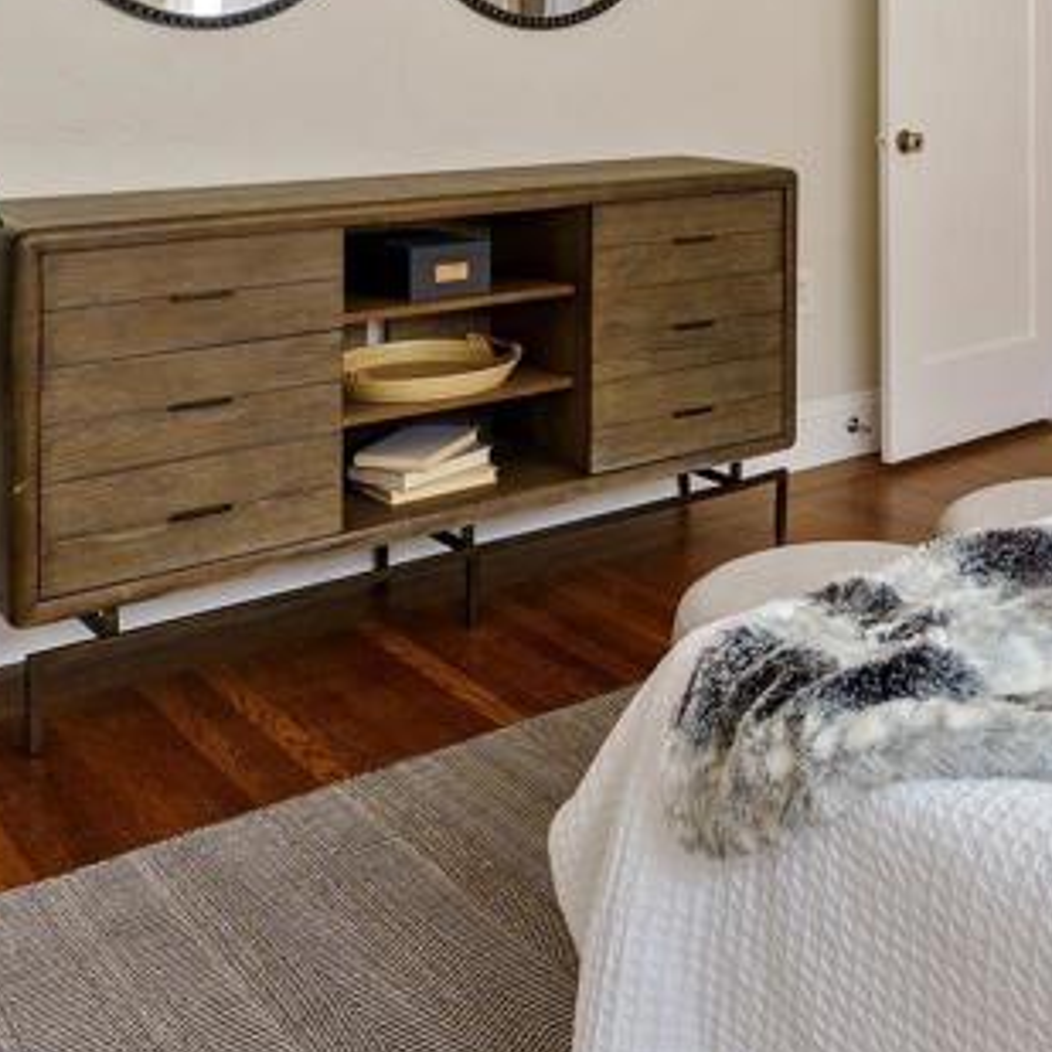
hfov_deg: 35.5
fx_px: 1547
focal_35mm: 45
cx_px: 929
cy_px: 27
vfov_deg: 34.5
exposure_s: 1/10
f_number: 8
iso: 100
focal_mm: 16
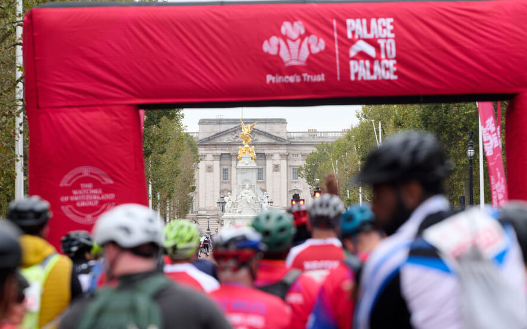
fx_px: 2945
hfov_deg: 10.2
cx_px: 262
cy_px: 156
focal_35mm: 205
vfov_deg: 6.4
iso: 1600
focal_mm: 200
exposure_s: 1/640
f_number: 6.3
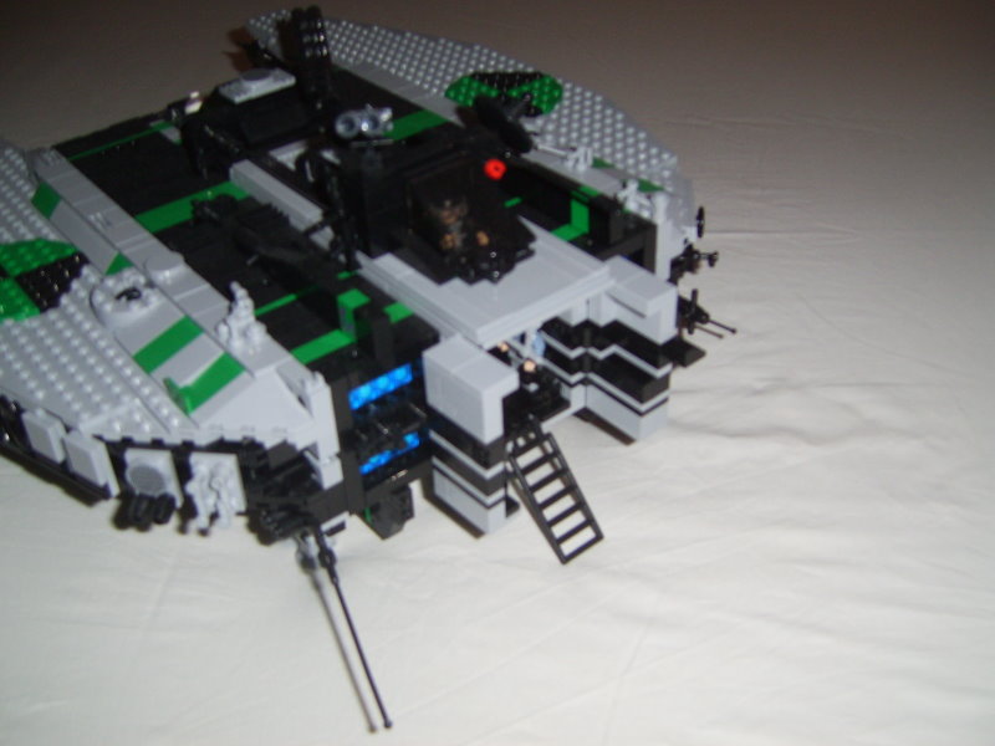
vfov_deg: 37.7
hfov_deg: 49.0
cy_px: 373
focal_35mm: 38
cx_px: 498
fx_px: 1092
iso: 100
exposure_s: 1/30
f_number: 2.8
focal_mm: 7.8
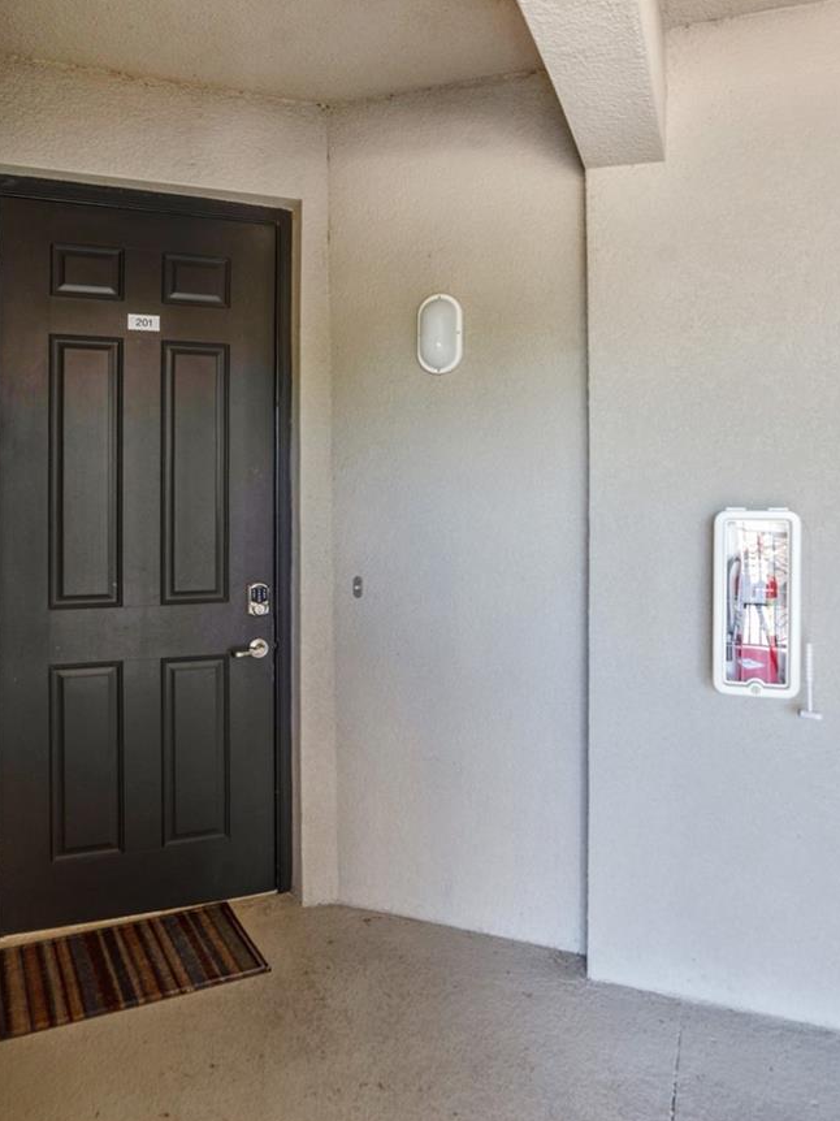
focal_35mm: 25
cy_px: 435
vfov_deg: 68.5
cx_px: 389
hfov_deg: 54.8
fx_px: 809
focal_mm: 14
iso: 100
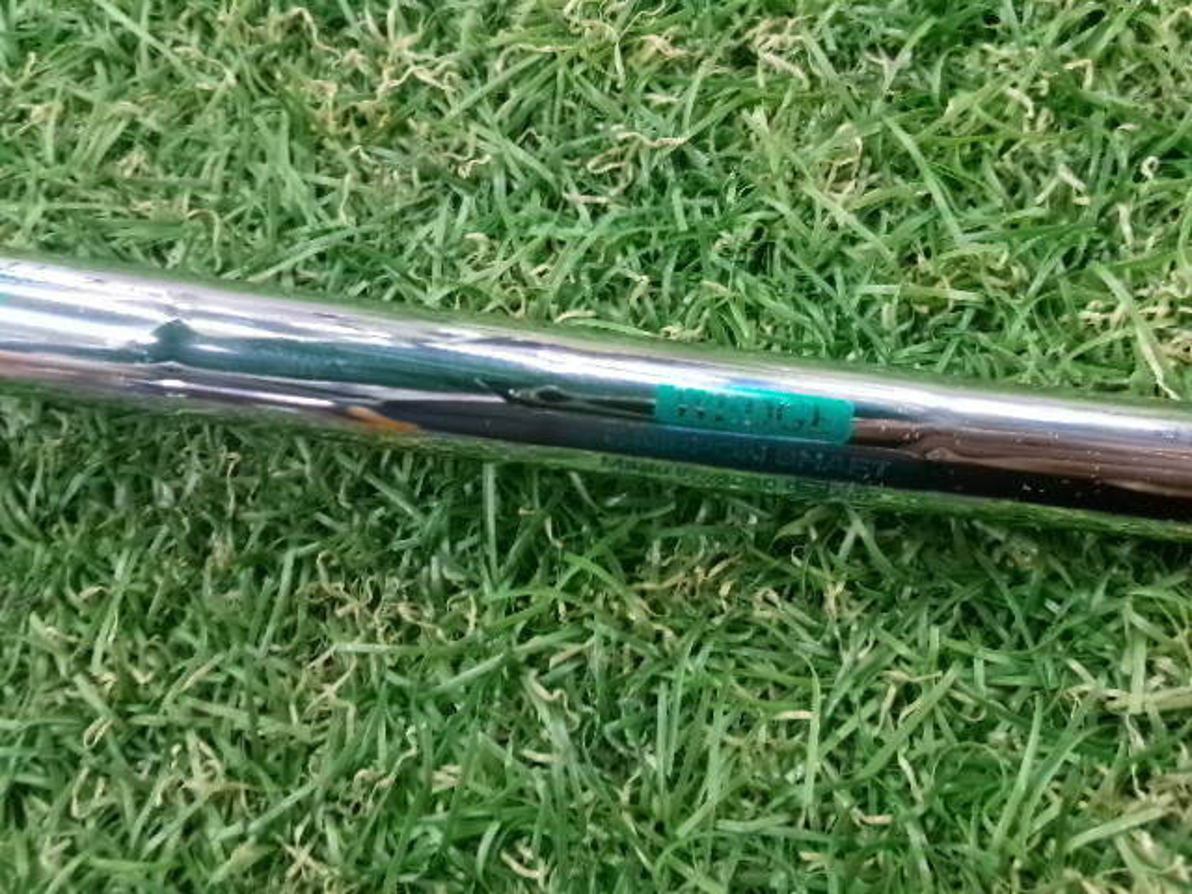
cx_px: 596
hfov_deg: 63.4
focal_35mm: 28
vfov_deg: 49.7
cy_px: 447
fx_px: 964
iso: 800
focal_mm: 5.1
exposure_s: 1/34
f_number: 3.9
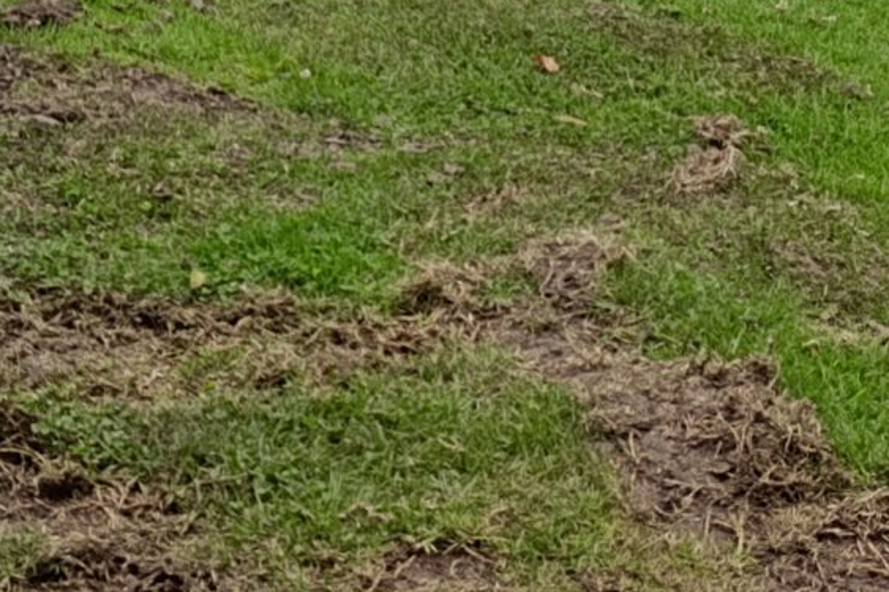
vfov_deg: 11.5
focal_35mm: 109
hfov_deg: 18.5
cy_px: -545
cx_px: 122
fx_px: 2691
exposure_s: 1/610
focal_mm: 6.14
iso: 50
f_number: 1.6
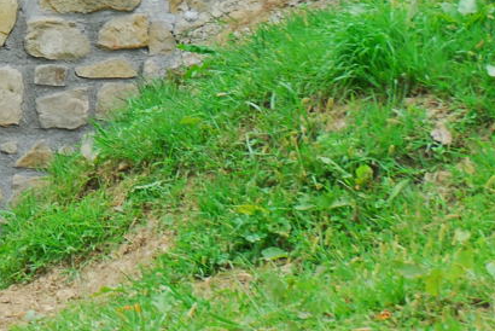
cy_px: -288
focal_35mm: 199
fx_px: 2738
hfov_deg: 10.0
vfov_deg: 6.7
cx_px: -254
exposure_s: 1/100
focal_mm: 34
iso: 125
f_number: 5.6
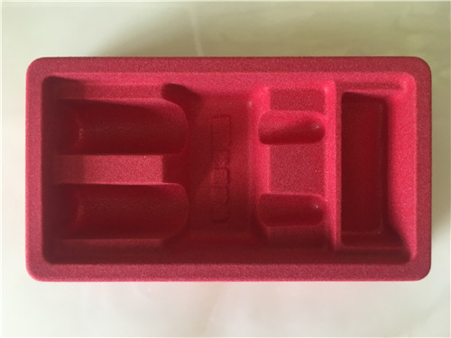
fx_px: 378
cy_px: 169
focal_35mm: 29
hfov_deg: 61.7
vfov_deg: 48.2
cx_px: 226
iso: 100
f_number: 2.2
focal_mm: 4.15
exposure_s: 1/33
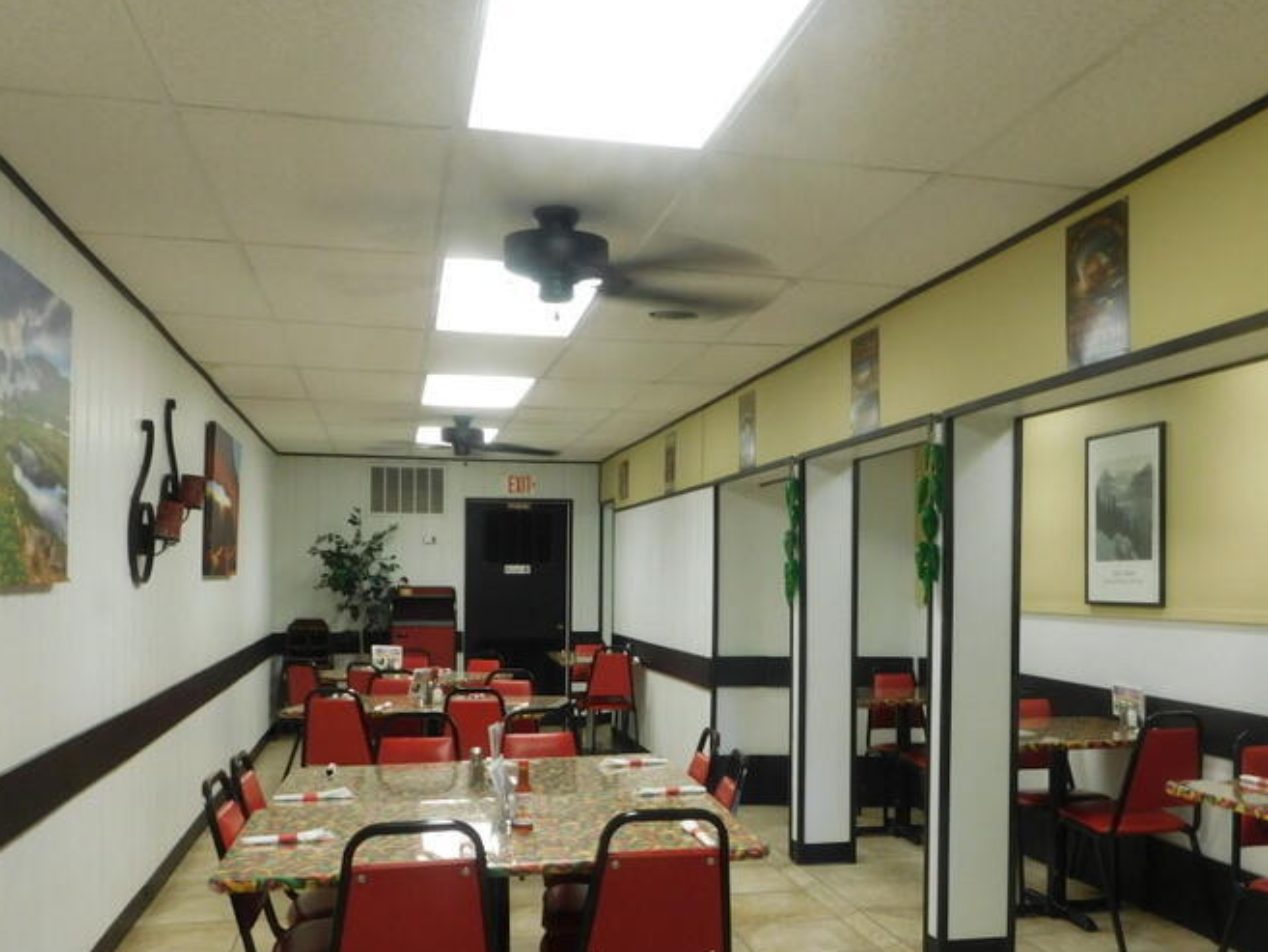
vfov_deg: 40.5
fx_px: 1282
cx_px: 737
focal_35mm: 35
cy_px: 574
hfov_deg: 52.4
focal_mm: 4
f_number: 3
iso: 140
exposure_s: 1/30
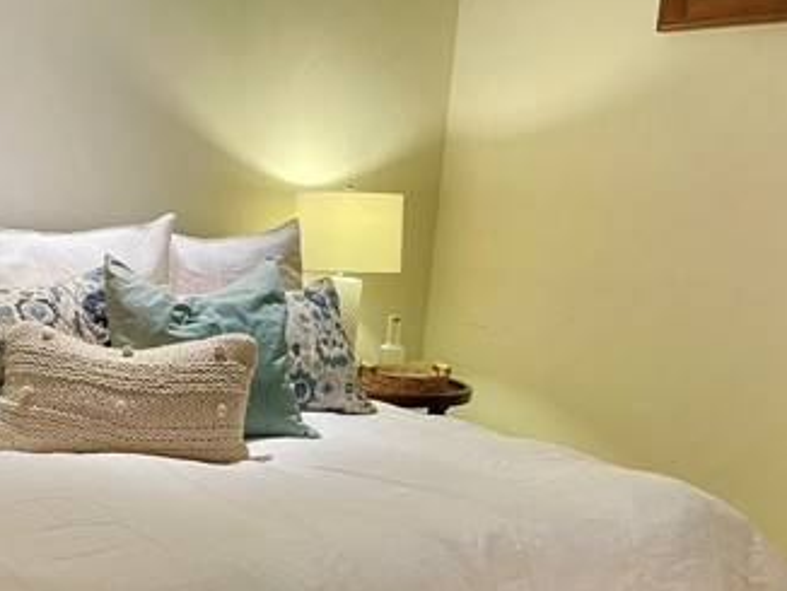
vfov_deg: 27.8
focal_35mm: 51
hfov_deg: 36.1
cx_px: 150
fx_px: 1160
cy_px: 499
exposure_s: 1/60
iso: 200
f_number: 1.6
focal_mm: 4.2
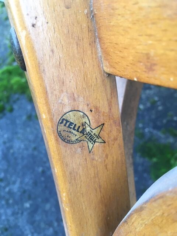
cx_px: 88
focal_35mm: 29
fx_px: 198
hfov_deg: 48.2
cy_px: 118
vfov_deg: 61.7
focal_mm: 4.15
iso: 50
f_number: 2.2
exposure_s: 1/33
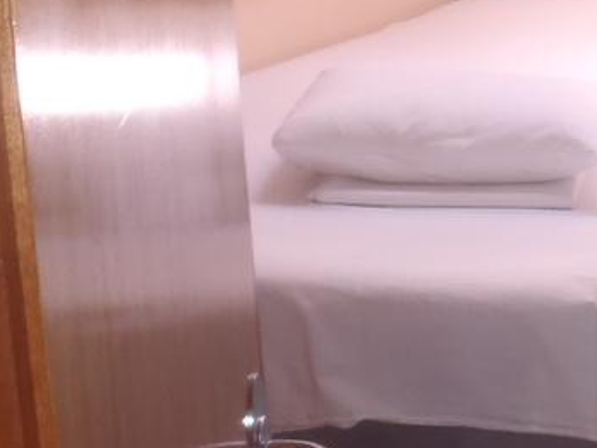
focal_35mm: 103
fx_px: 1776
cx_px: 709
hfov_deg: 18.2
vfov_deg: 14.4
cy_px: 208
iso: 100
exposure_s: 1/30
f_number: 3.5
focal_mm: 5
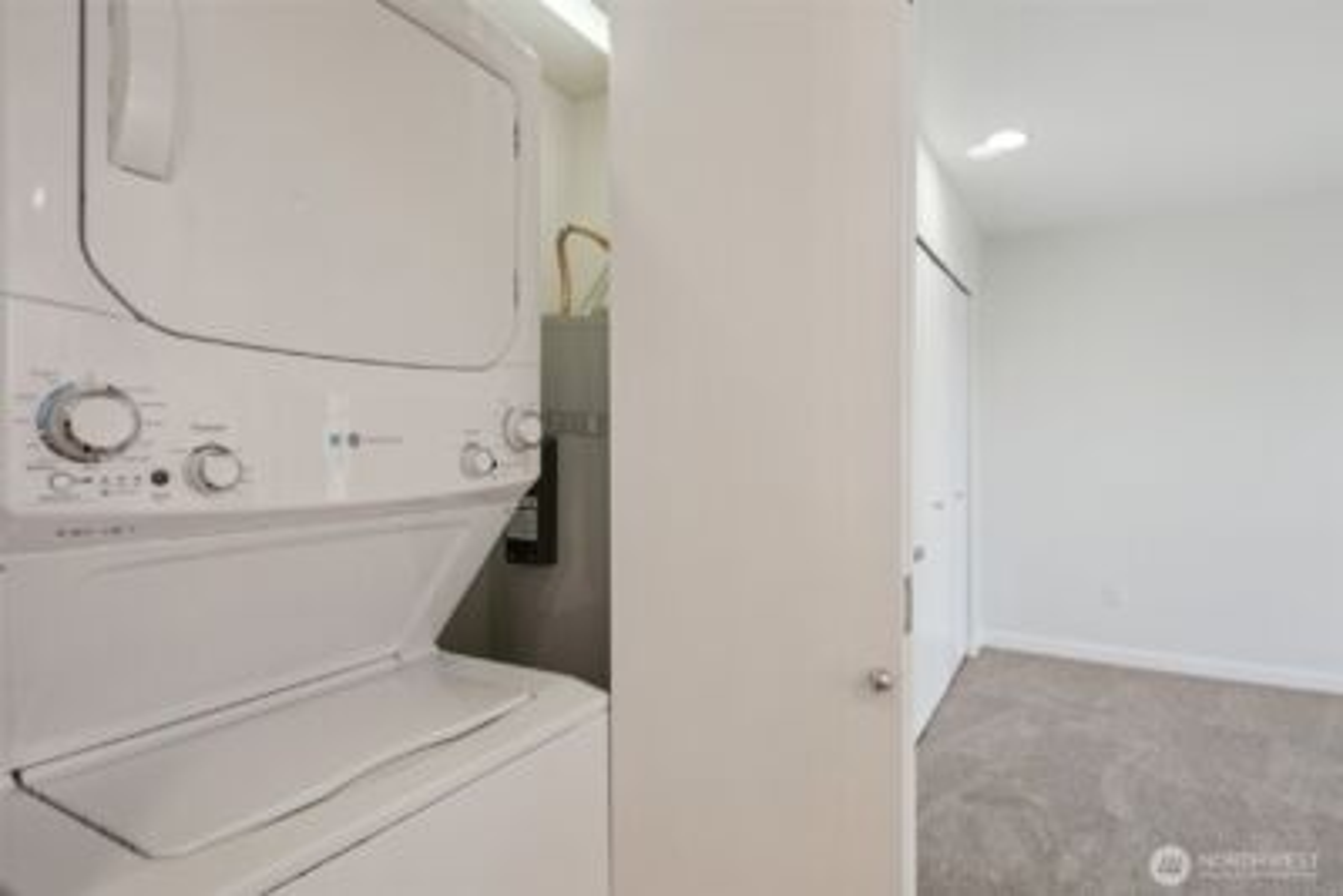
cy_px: 448
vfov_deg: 70.5
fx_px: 634
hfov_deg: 93.3
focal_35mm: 17
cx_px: 672
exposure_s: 1/45
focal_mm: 17
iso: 400
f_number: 8
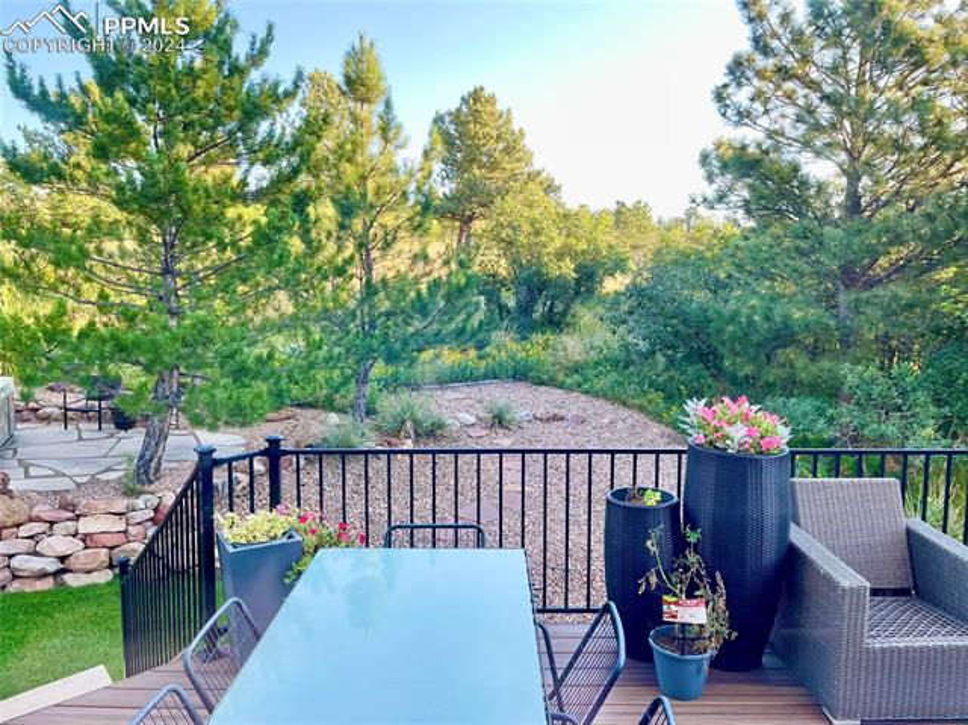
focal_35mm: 26
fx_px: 727
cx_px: 484
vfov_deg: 53.0
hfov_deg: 67.3
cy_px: 362
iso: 32
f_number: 1.6
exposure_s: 1/121
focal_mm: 4.2
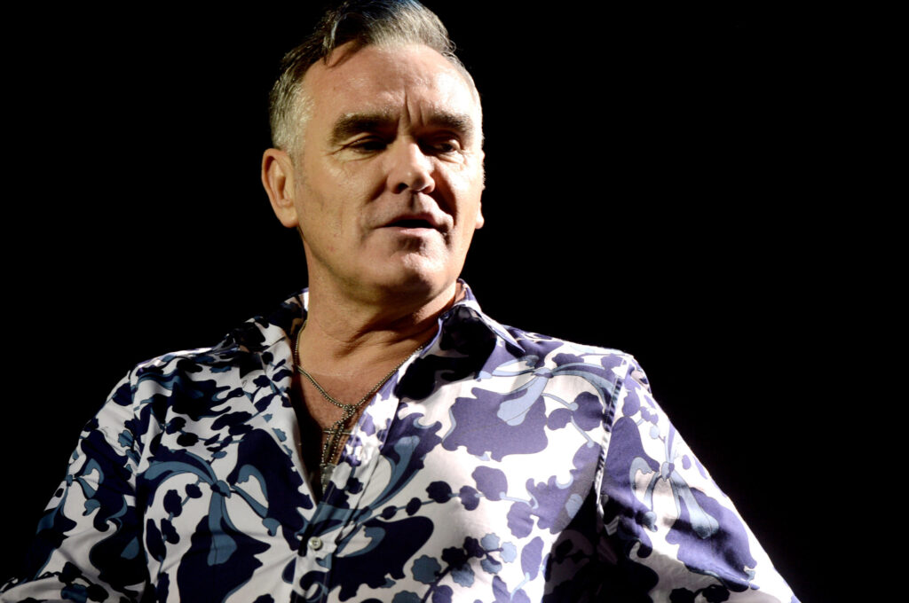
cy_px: 302
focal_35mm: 200
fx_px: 5044
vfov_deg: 6.8
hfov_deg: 10.3
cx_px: 454
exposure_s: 1/320
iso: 1600
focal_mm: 200
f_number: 4.5
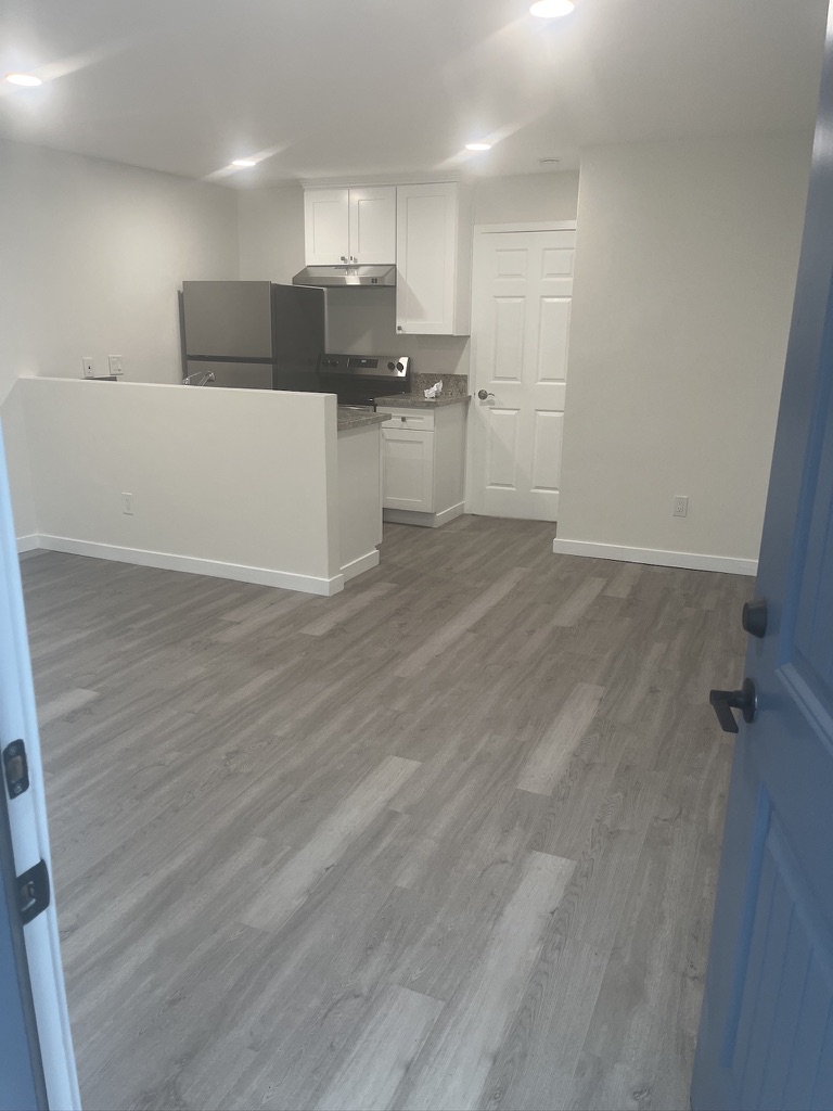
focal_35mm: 26
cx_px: 416
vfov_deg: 67.3
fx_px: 834
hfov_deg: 53.1
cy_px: 556
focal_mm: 5.1
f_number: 1.6
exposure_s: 1/120
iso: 100
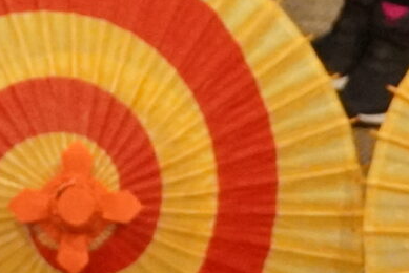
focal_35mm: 286
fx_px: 3255
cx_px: 23
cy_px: -508
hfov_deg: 7.2
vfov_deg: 4.6
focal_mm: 29
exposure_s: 1/100
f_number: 4.5
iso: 6400
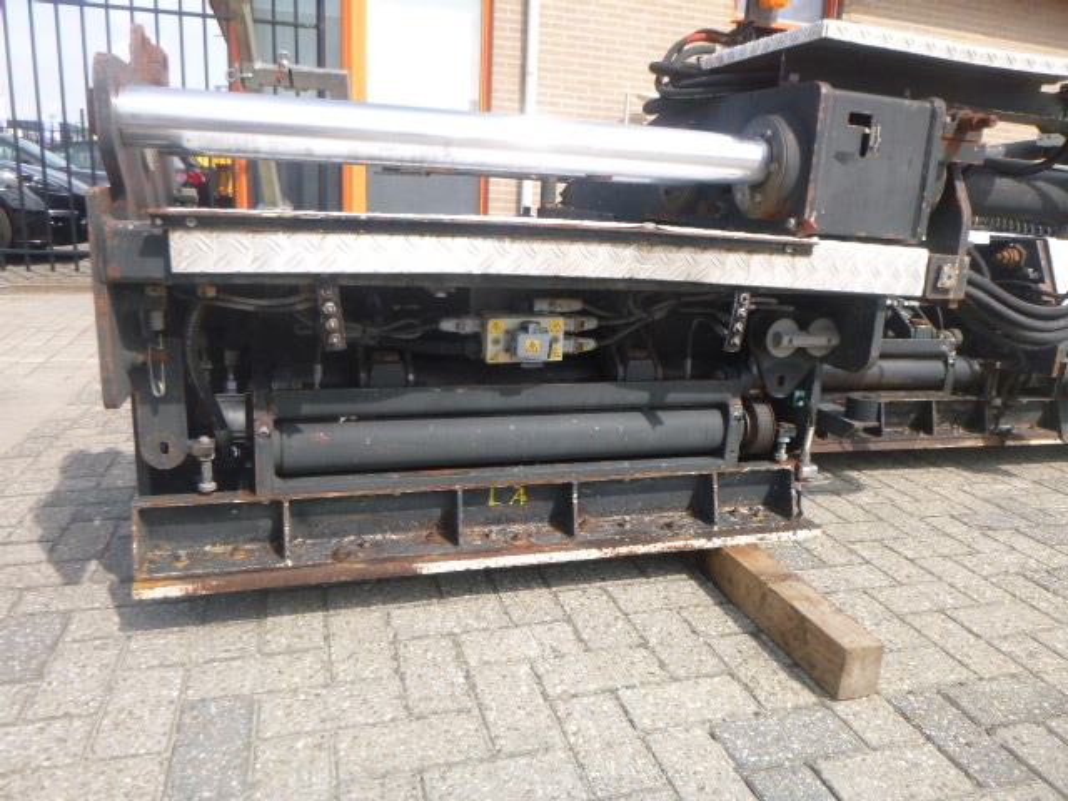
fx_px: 771
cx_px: 534
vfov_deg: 54.9
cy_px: 400
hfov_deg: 69.4
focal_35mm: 25
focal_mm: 4.5
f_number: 3.9
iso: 100
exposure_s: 1/200
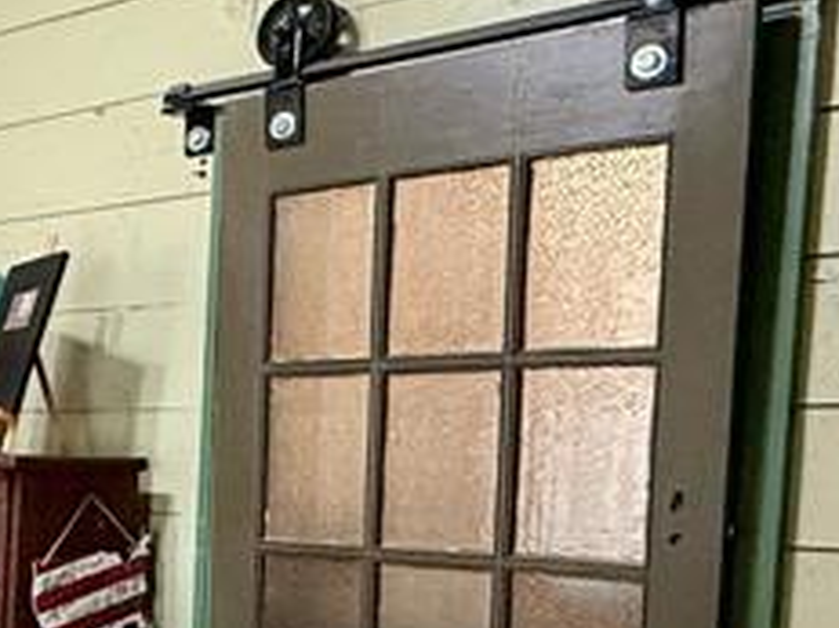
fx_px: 1502
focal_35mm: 62
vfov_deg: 23.0
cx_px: -370
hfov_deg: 25.0
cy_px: 563
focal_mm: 2.22
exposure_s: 1/60
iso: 400
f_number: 2.2
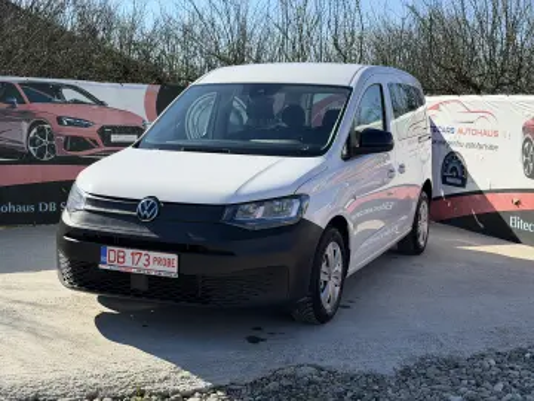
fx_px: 740
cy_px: 200
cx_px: 267
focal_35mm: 48
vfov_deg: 30.3
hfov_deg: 39.7
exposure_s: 1/3704
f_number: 1.78
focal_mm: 6.76
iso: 64
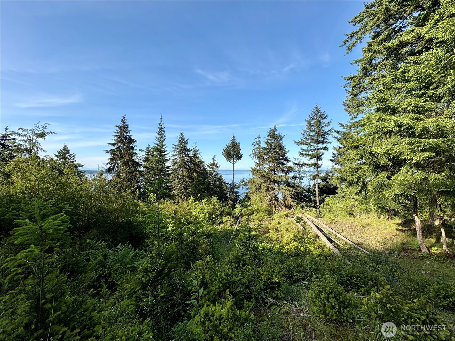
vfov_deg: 85.7
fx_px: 184
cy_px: 170
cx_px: 228
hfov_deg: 102.1
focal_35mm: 14
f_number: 2.2
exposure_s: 1/1256
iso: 40
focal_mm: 2.22
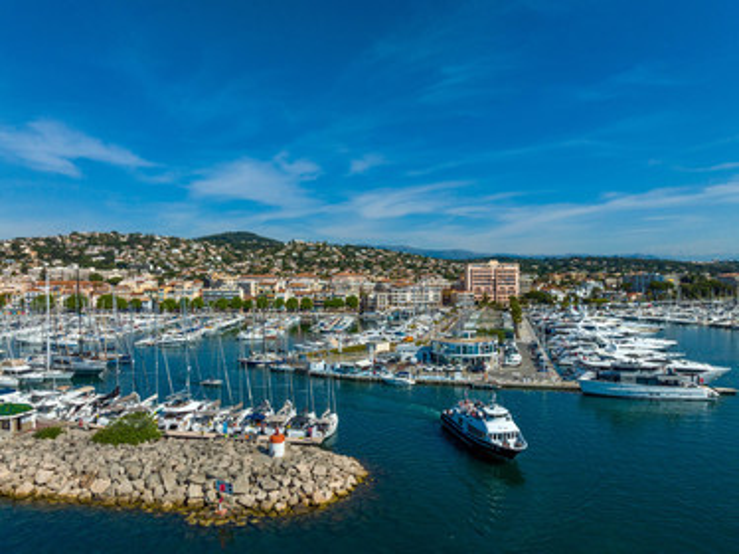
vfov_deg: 56.8
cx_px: 370
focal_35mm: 24
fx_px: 512
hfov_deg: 71.6
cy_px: 277
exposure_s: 1/1000
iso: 200
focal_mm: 12.3
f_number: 9
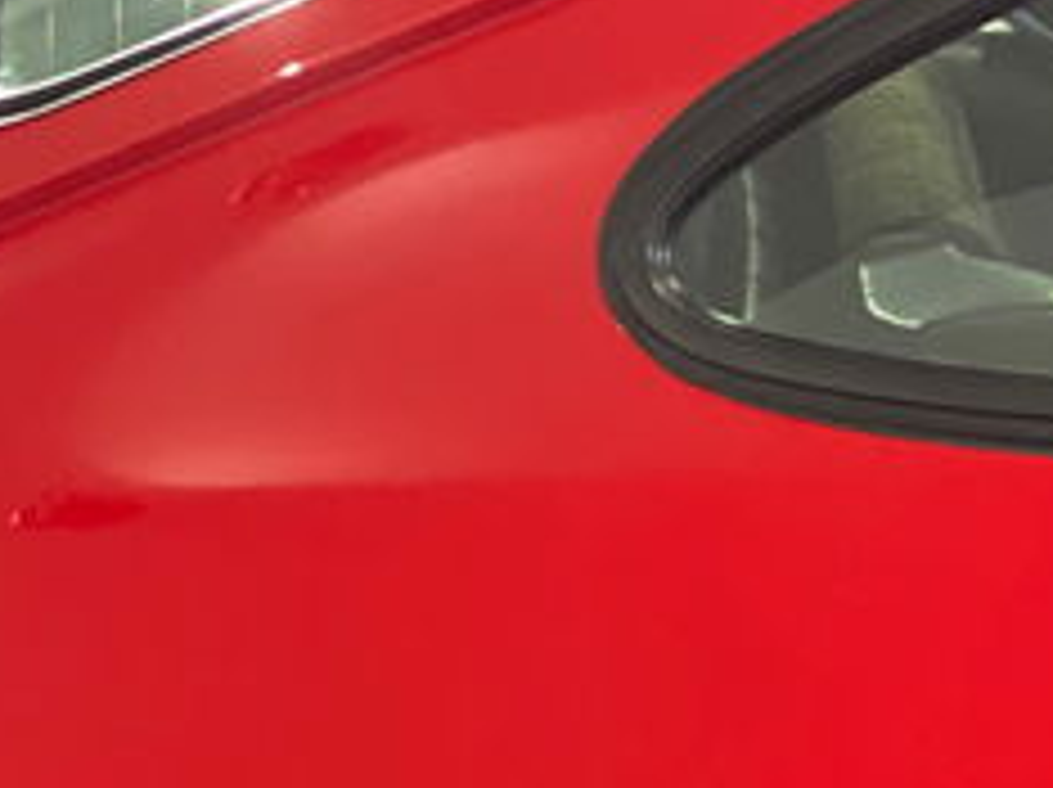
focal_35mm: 171
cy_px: 1189
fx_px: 5196
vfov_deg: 8.5
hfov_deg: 11.5
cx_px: 832
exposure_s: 1/16
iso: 400
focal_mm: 6
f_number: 2
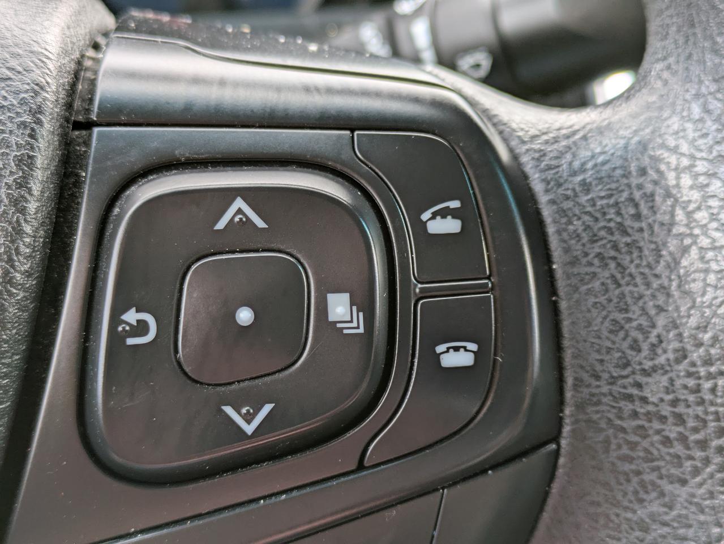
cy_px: 272
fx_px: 1067
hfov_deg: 37.5
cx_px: 362
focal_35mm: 51
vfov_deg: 28.6
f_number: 1.89
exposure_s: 1/120
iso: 60
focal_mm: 5.43
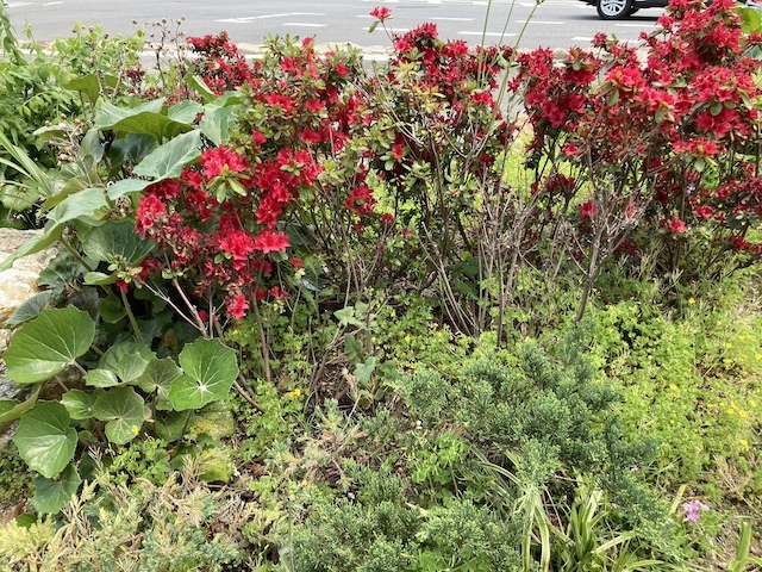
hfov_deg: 63.4
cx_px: 381
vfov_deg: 49.7
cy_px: 286
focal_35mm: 28
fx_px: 616
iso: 20
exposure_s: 1/202
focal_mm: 3.99
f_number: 1.8
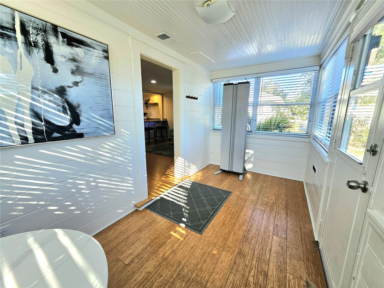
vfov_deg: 89.9
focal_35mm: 13
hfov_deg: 106.2
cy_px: 144
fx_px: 144
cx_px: 192
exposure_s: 1/120
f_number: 2.2
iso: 40
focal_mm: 1.74
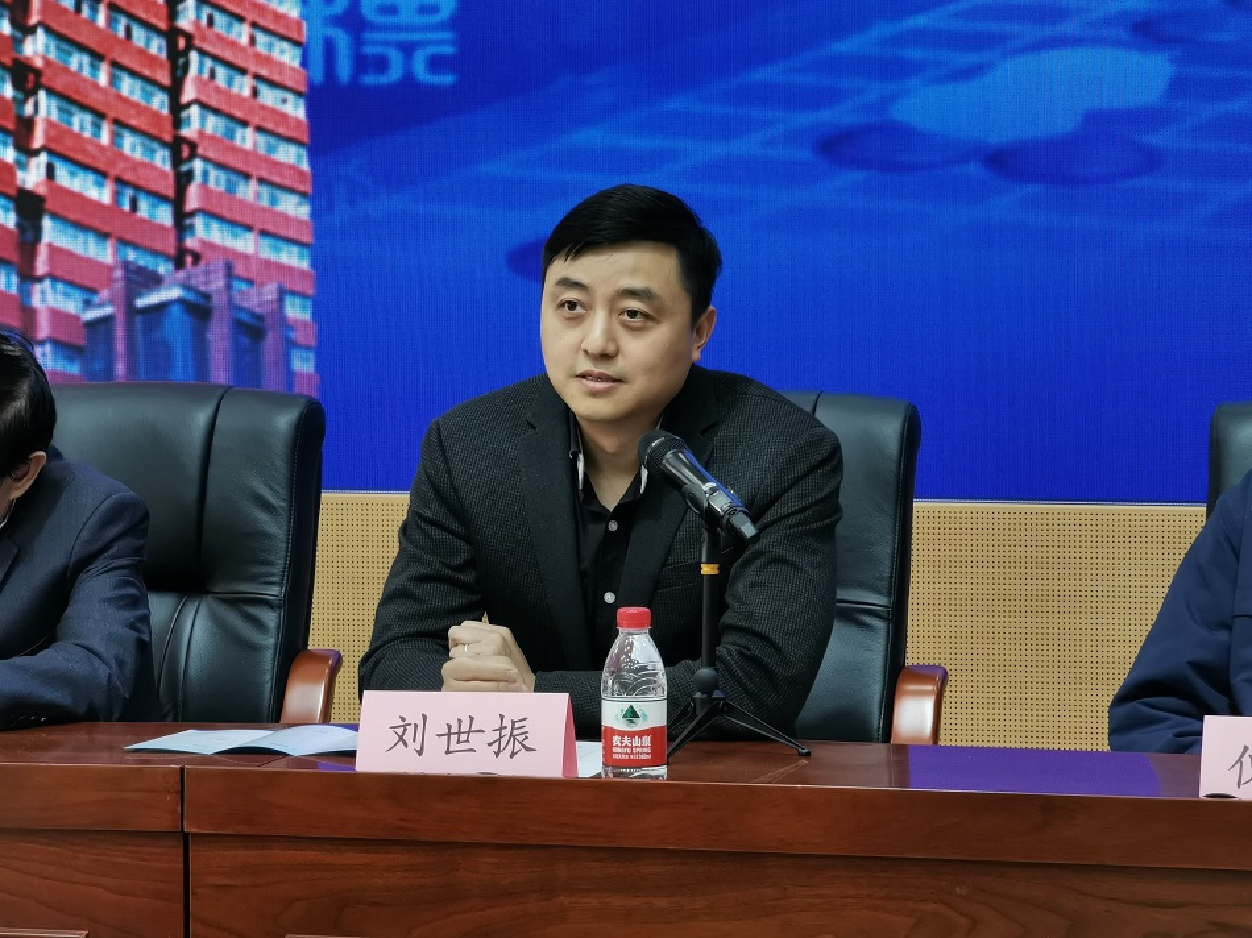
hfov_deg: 14.6
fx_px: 4881
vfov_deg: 11.0
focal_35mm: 135
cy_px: 469
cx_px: 626
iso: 250
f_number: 3.4
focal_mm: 14.46
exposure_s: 1/33.3
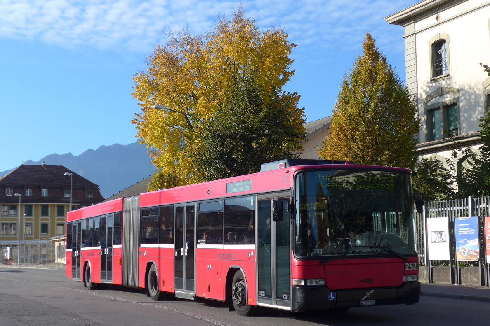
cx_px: 245
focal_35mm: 62
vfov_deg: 21.9
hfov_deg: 32.4
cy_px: 162
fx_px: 844
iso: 80
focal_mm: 12
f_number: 3.5
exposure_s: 1/640
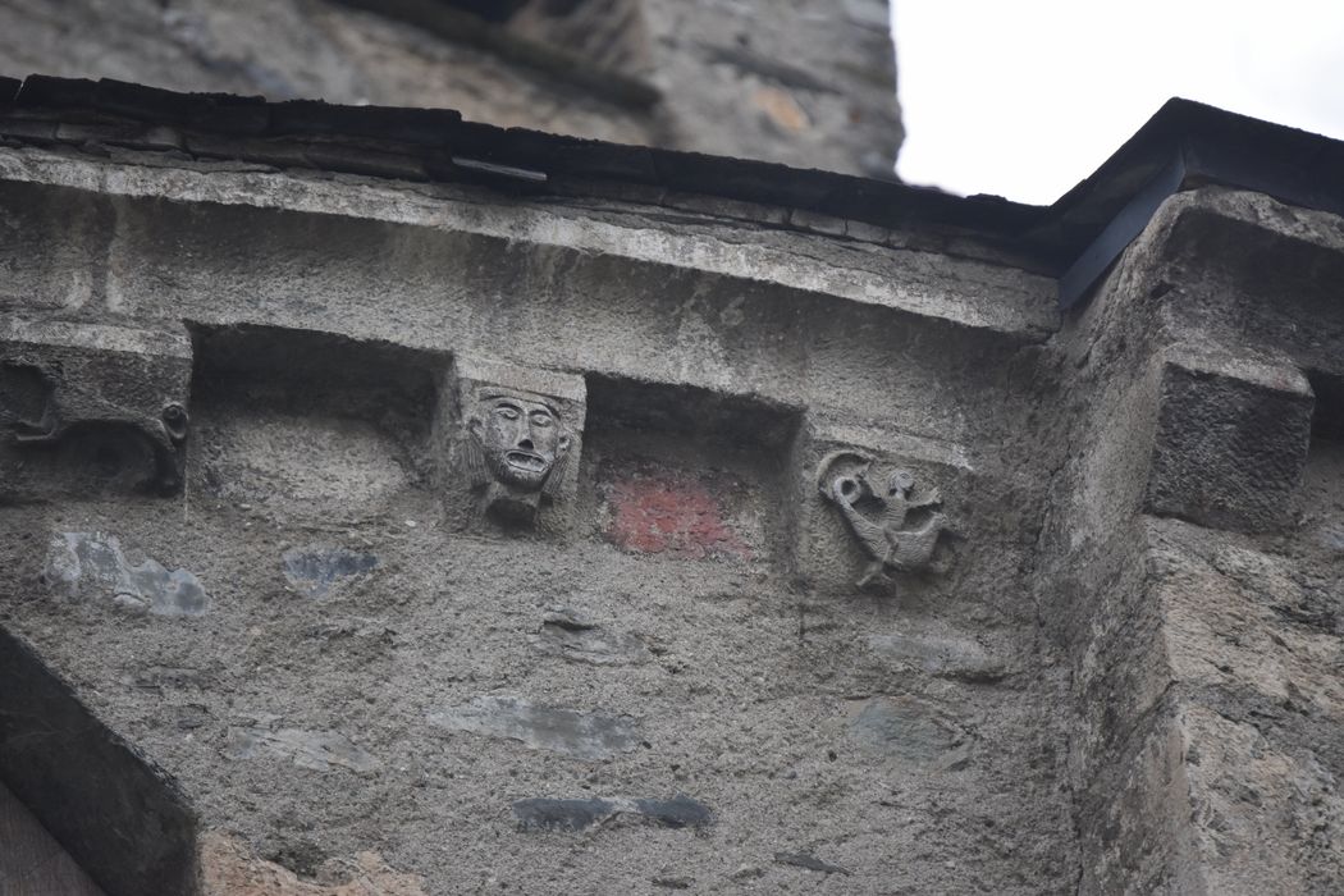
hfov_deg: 6.9
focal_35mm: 300
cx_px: 672
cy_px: 448
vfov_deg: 4.6
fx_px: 11199
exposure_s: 1/500
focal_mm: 200
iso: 800
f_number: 5.6
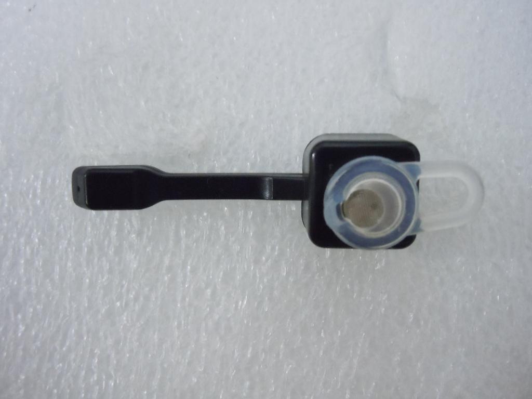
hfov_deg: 55.4
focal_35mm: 33
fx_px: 507
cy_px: 200
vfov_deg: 42.9
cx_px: 266
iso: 800
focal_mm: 5.9
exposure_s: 1/20
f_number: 4
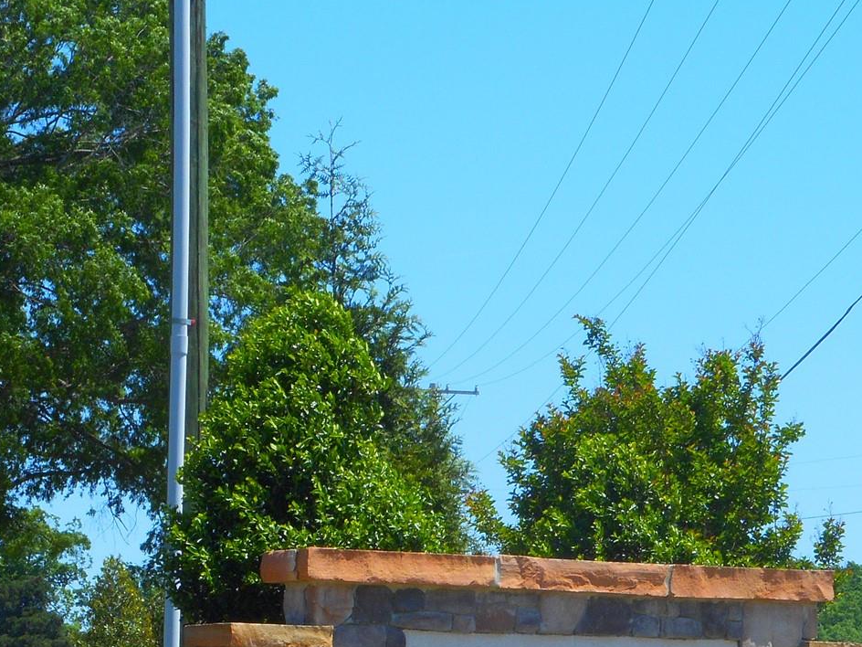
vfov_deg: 8.8
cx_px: 490
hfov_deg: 11.8
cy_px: 680
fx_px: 4159
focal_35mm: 167
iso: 80
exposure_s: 1/320
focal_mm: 13.8
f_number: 5.5
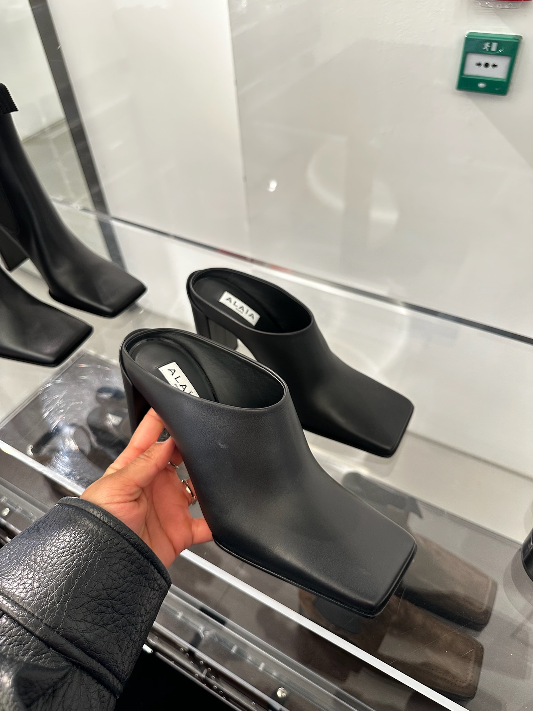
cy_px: 356
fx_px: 493
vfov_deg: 71.6
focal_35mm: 24
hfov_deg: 56.8
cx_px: 266
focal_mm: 6.86
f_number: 1.78
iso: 200
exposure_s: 1/61
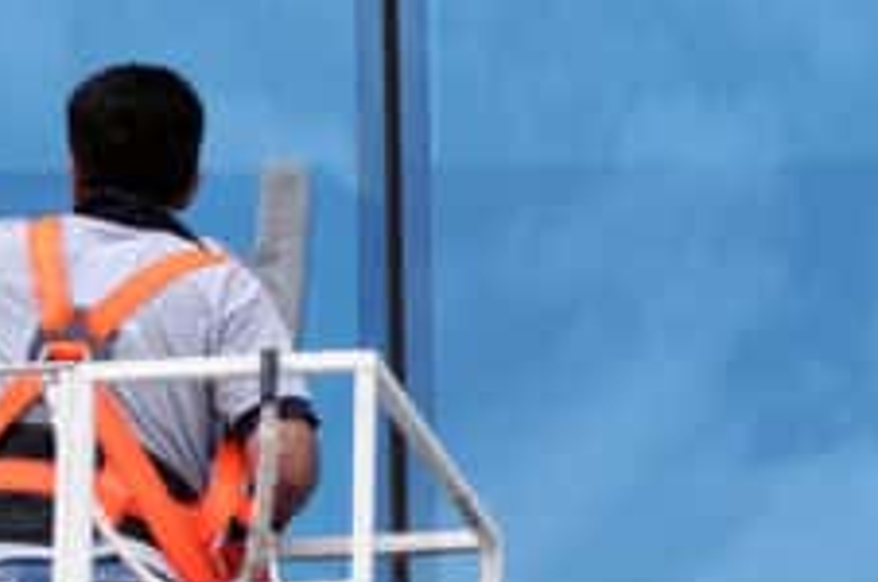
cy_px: 1059
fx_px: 17371
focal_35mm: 713
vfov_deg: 1.9
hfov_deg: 2.9
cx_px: 851
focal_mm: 105
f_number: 6.3
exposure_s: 1/200
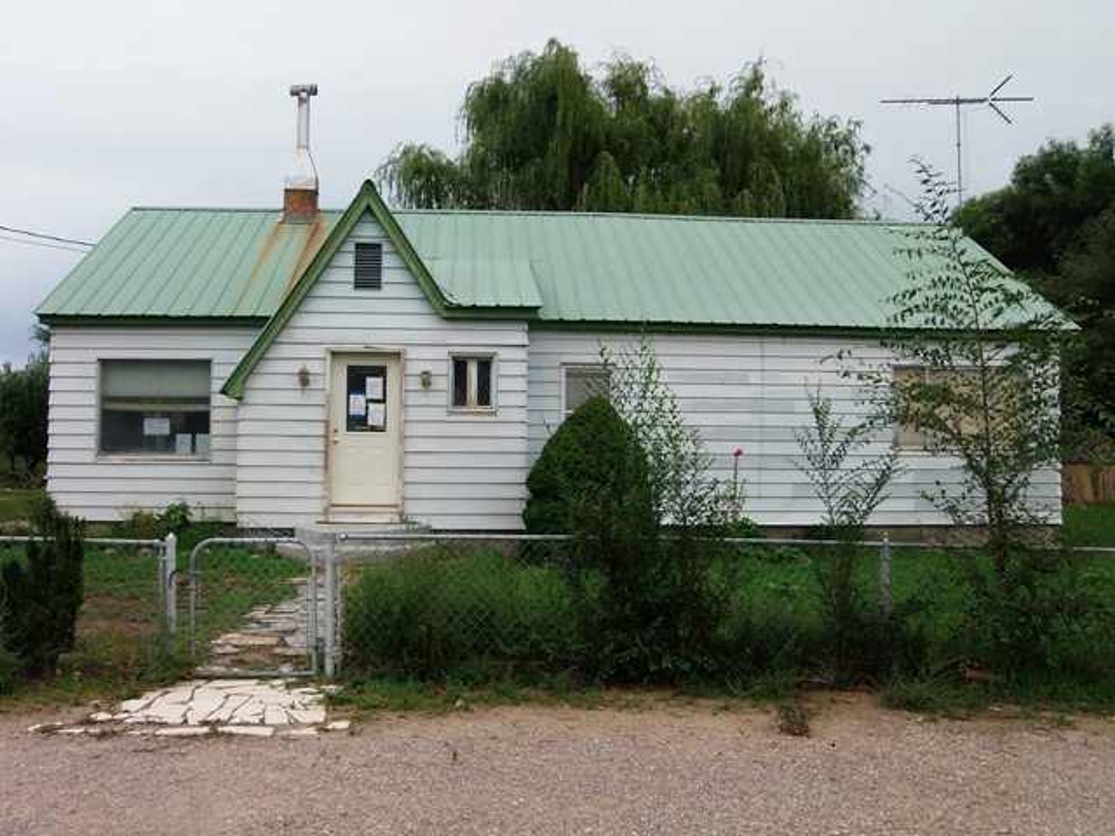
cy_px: 418
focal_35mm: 33
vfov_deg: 42.9
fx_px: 1063
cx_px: 558
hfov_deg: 55.4
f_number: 3.4
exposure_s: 1/600
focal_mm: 5.9
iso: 100
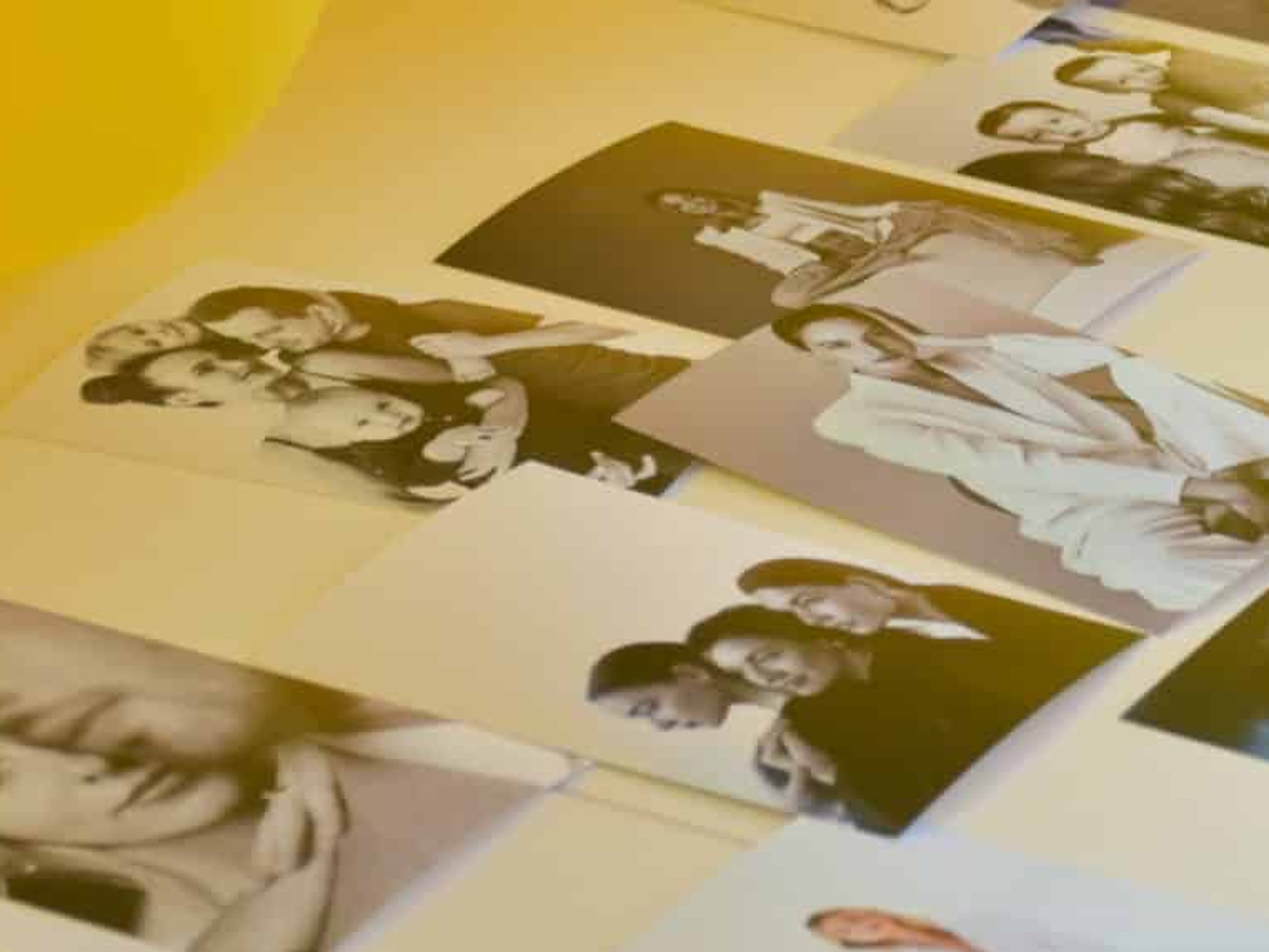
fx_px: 5684
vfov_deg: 9.6
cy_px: 444
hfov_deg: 12.7
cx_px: 918
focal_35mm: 155
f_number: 4.5
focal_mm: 40
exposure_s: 1/80
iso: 250
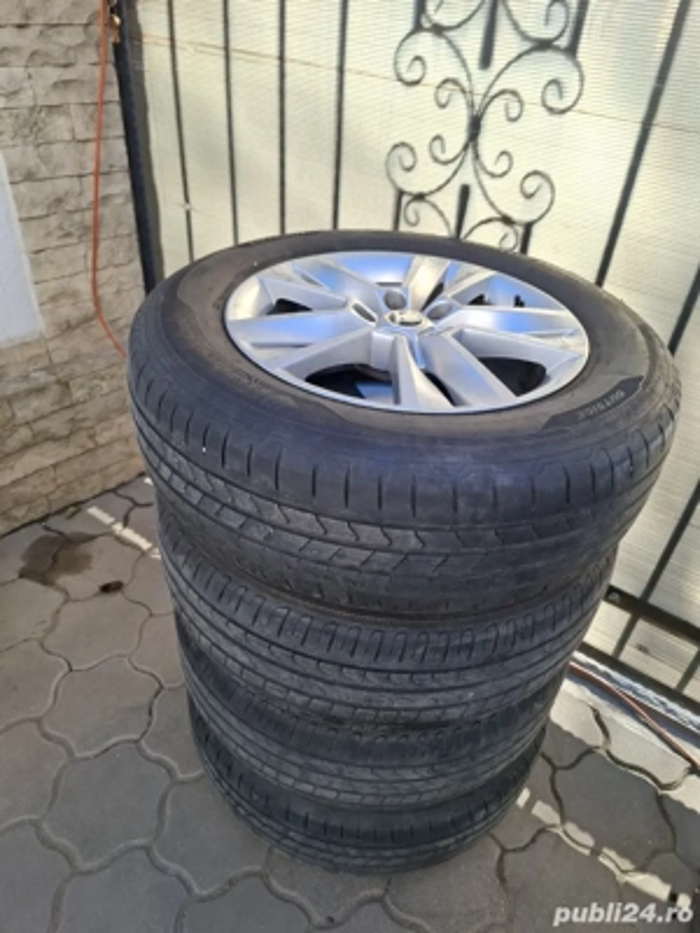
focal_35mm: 23
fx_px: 620
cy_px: 466
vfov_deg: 73.9
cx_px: 350
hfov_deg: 58.9
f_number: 1.8
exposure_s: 1/294
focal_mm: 5.54
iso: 50
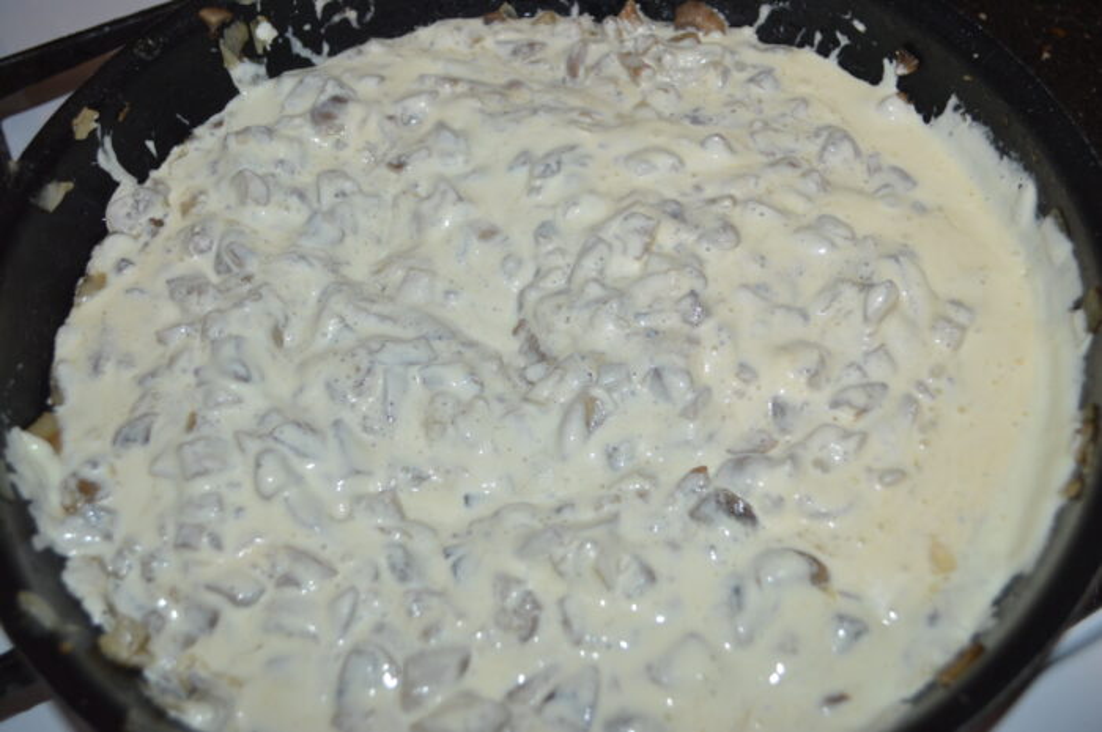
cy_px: 366
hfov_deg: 57.3
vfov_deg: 39.9
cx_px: 551
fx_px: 1009
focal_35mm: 33
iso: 400
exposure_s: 1/60
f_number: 4
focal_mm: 22
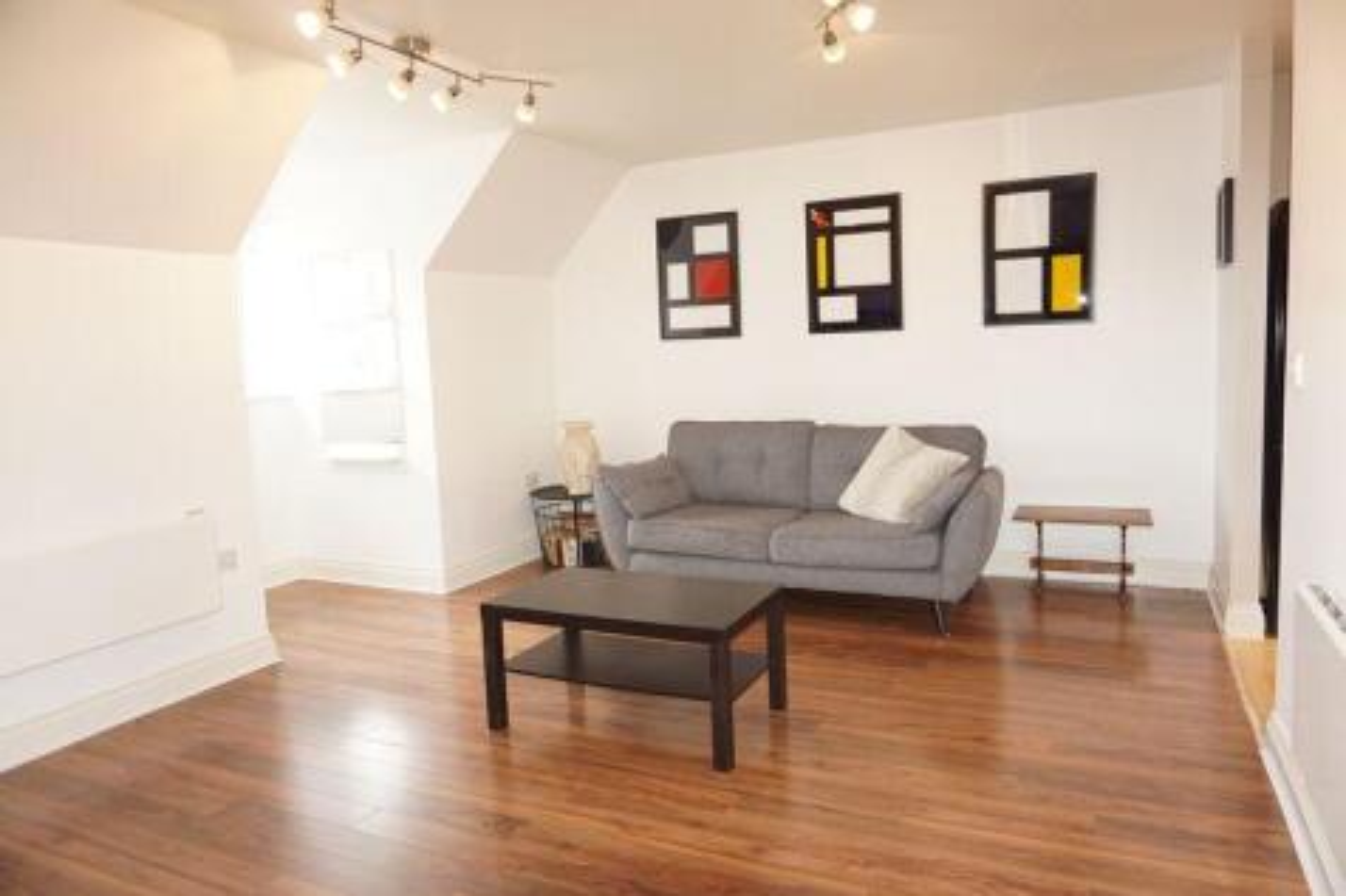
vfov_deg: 53.1
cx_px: 673
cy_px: 448
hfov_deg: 73.8
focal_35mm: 24
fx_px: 897
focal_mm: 16
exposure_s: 1/160
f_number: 4
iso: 1000
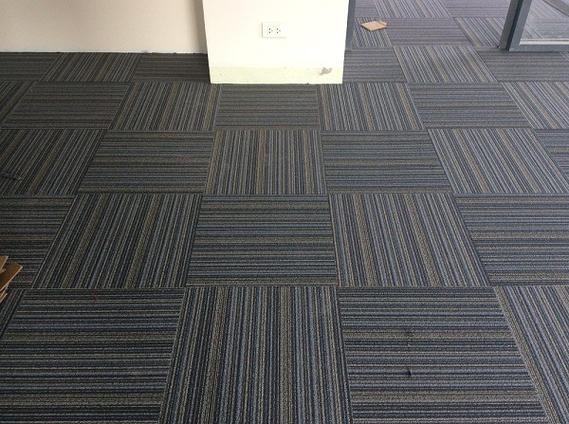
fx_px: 525
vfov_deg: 44.0
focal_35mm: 32
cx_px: 284
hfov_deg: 56.9
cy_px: 212
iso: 40
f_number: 2.4
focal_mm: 3.3
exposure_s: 1/40
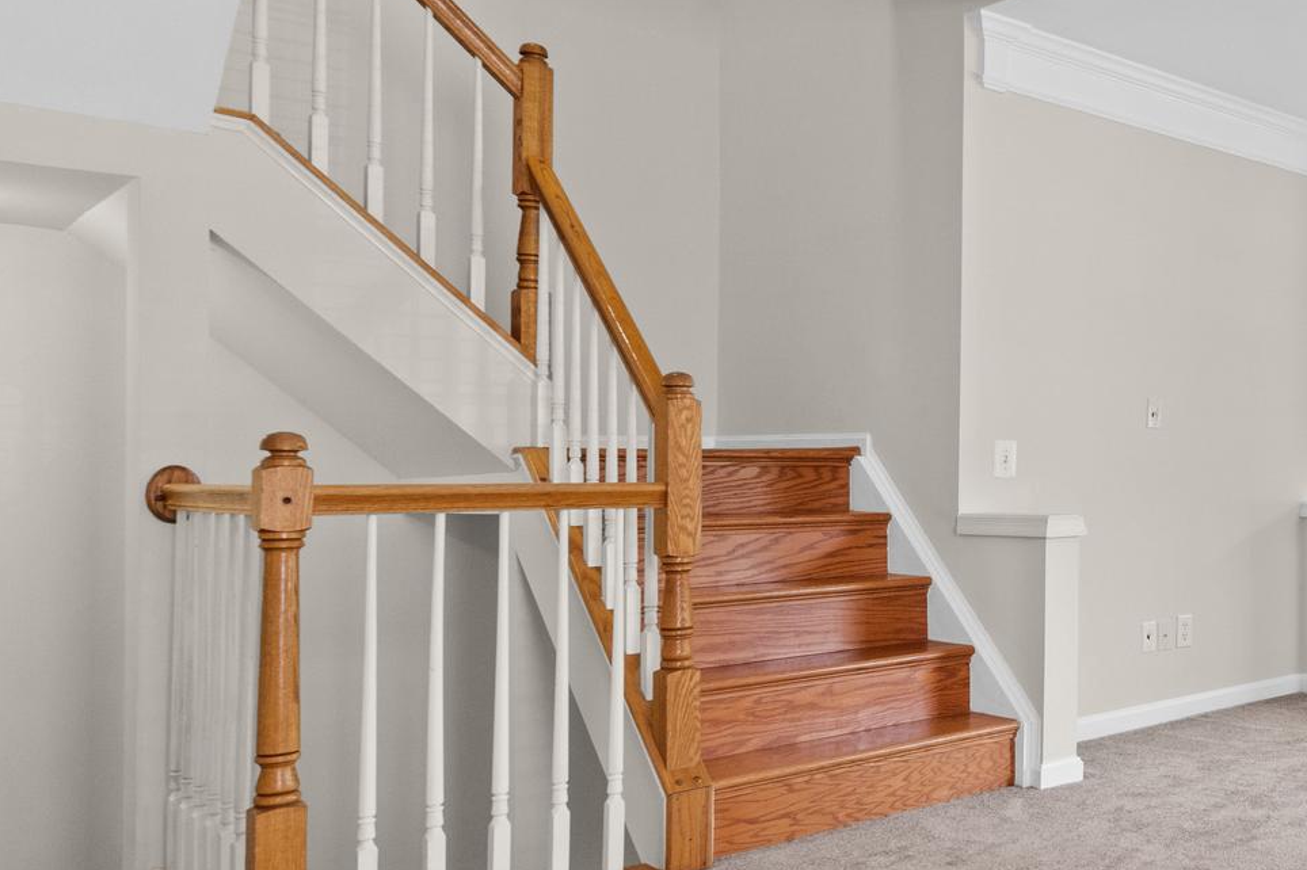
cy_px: 432
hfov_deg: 44.7
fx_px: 1234
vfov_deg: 38.9
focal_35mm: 34
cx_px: 1386
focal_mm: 16
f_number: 6.3
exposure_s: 1/25
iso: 800
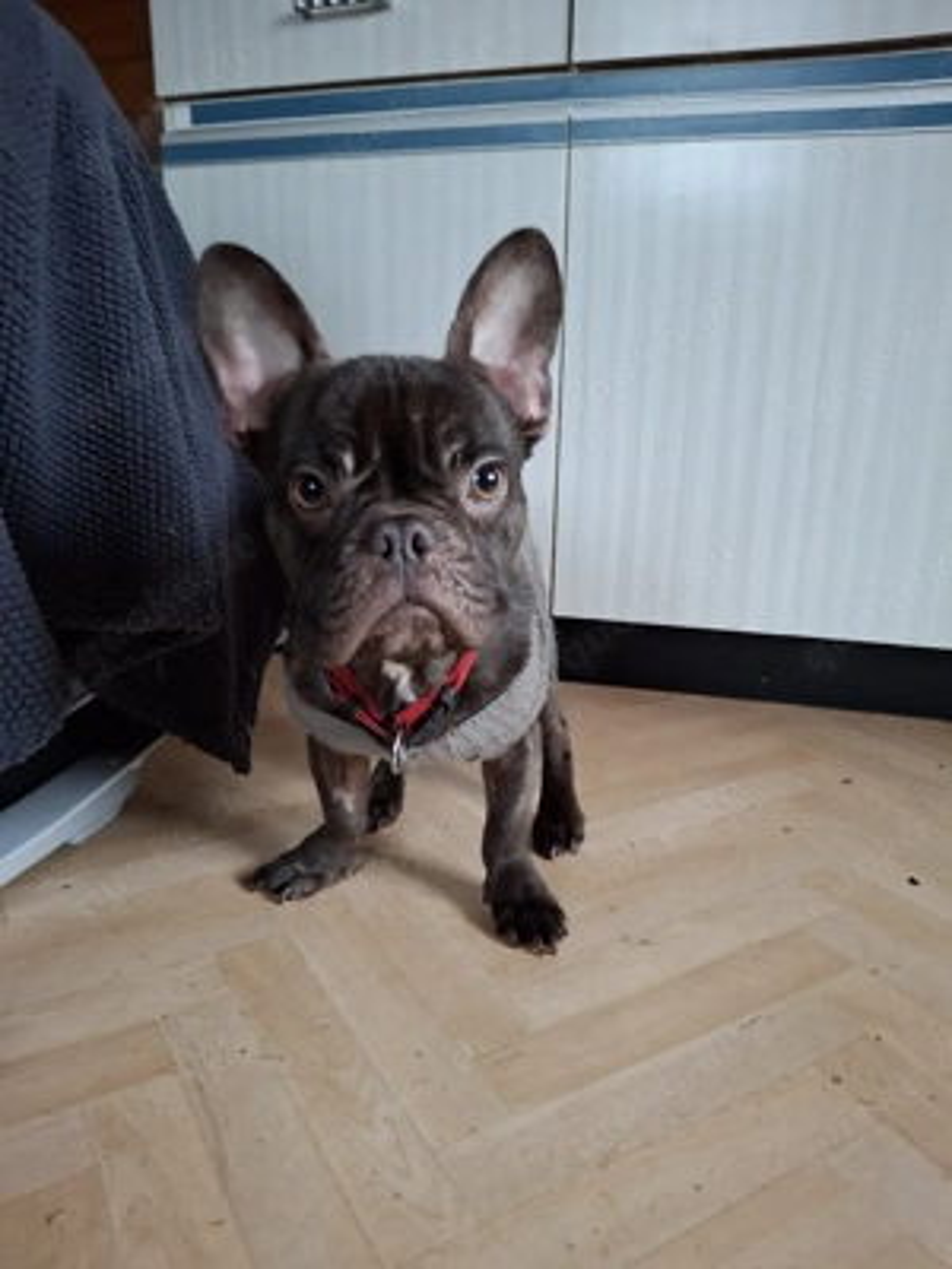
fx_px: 917
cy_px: 634
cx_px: 476
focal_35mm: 25
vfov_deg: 69.4
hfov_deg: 54.9
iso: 400
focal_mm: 4.69
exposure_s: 1/25
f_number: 1.8
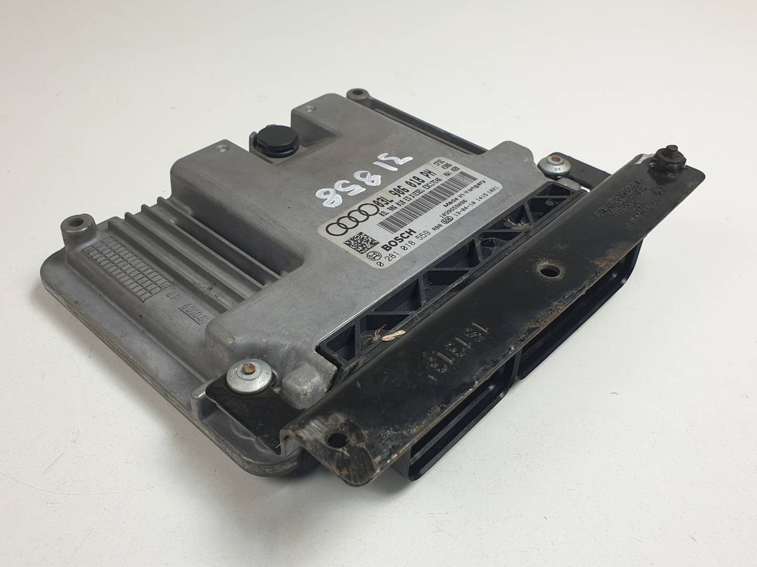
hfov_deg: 67.3
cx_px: 378
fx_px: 569
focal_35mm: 26
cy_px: 284
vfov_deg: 53.1
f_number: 2.4
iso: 50
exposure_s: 1/163
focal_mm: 4.3
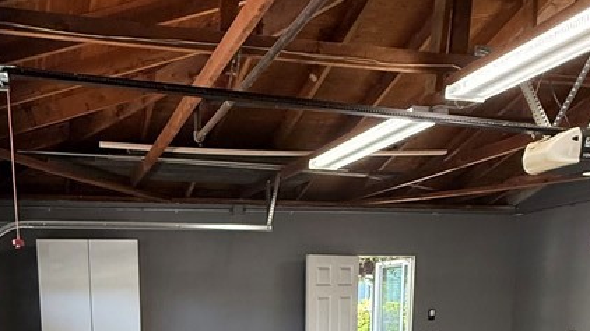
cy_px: 401
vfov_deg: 27.9
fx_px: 579
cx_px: 185
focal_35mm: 37
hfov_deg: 52.7
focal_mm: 2.22
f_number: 2.2
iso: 400
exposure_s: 1/120
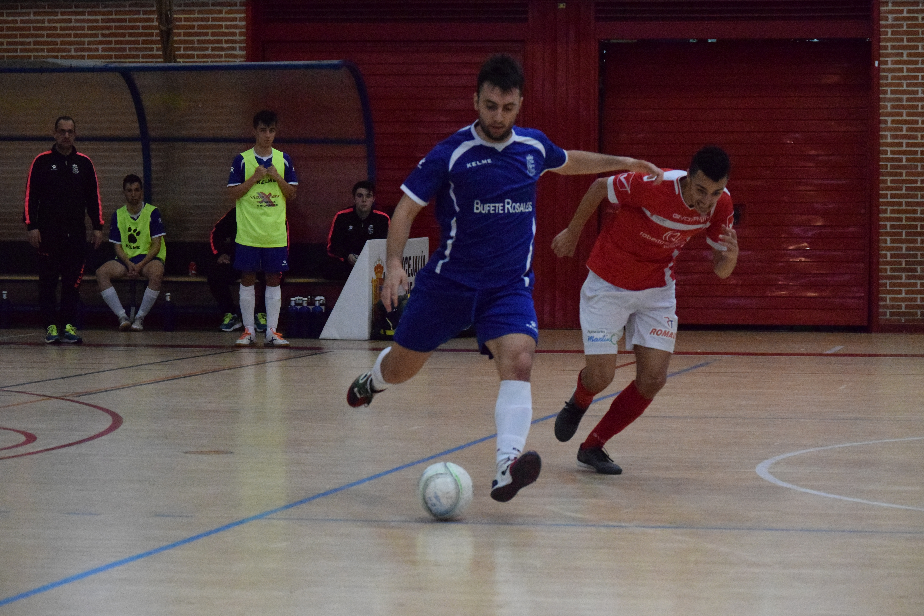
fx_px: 3375
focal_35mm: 132
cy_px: 309
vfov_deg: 10.4
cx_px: 464
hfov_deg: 15.6
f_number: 5.6
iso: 12800
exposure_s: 1/1250
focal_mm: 85
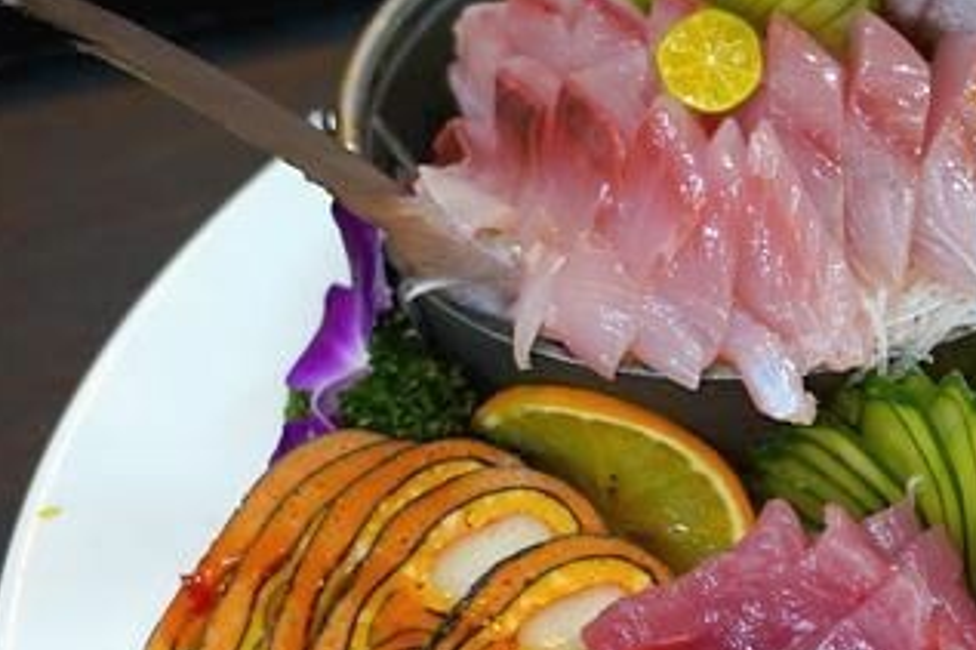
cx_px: 1179
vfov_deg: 13.5
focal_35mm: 101
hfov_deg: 19.1
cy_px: 487
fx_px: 2737
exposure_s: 1/50
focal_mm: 41
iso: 1600
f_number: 4
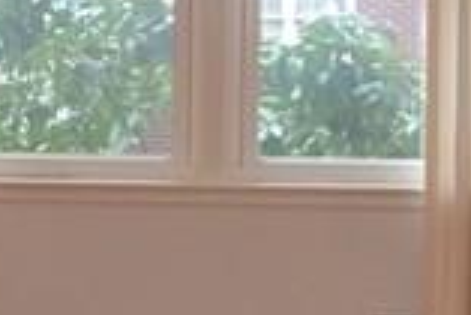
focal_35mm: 110
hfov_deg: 18.5
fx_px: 1440
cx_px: 291
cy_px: -20
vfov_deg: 12.3
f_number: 4
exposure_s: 1/60
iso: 400
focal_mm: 18
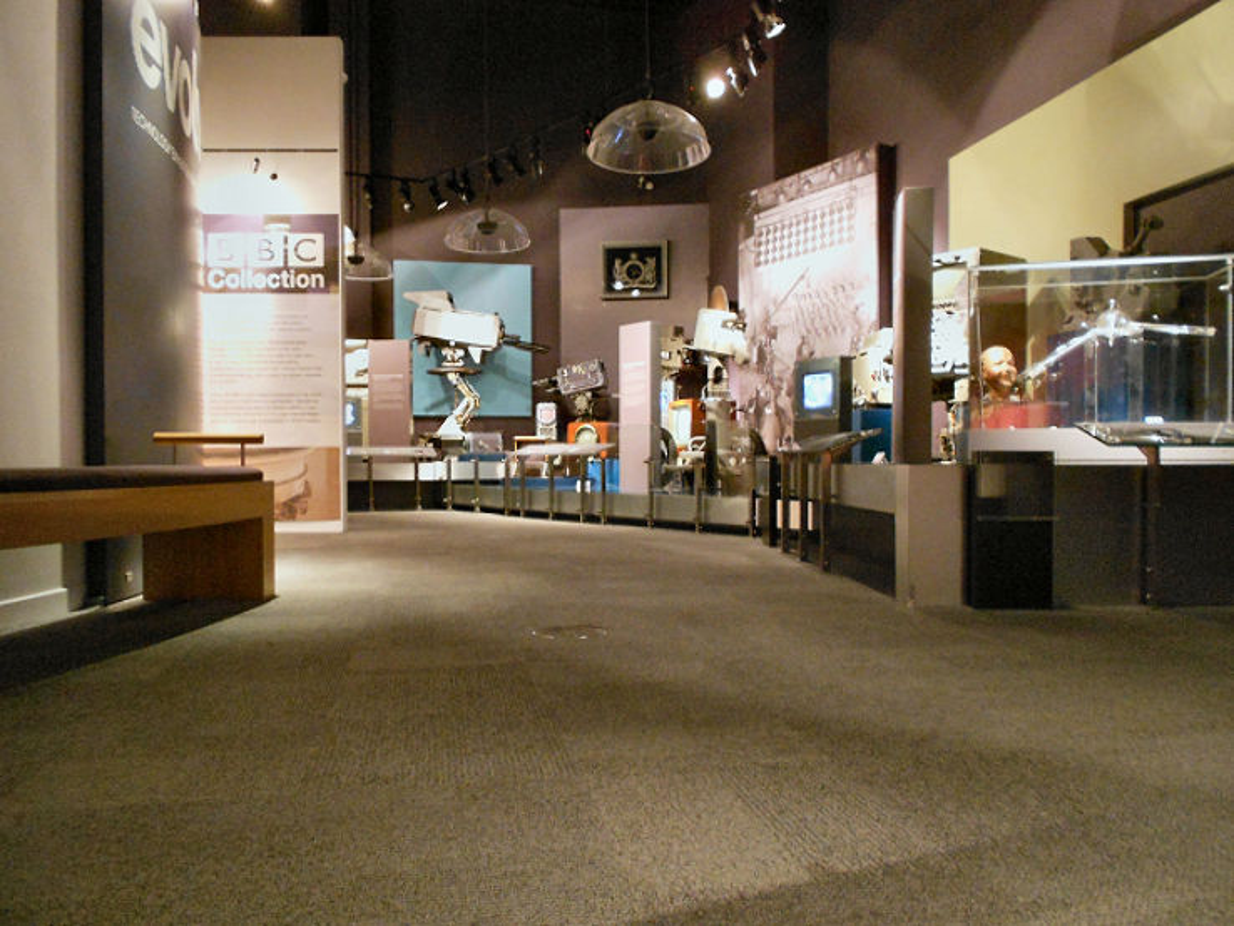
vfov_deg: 53.1
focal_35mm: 26
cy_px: 463
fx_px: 927
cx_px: 617
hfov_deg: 67.3
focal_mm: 4.6
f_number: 3.2
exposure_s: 1/3
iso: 400
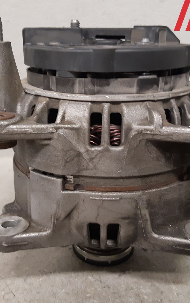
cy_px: 153
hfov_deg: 33.6
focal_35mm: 38
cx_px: 90
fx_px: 315
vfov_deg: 51.5
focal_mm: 3.93
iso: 200
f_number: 1.7
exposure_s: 1/33
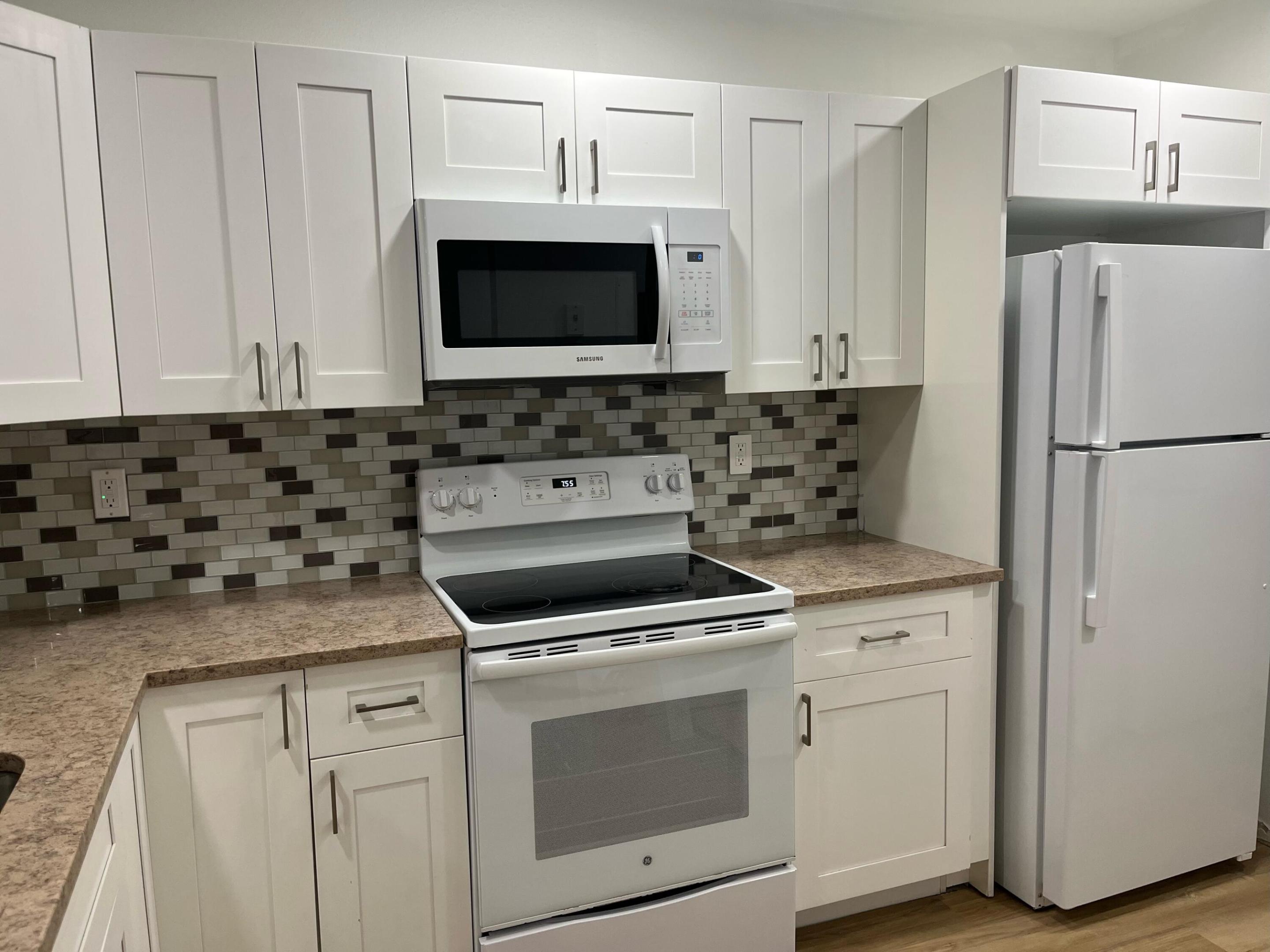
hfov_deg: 67.3
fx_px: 954
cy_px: 476
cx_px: 635
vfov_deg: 53.1
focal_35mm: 26
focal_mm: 5.1
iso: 100
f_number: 1.6
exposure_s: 1/120
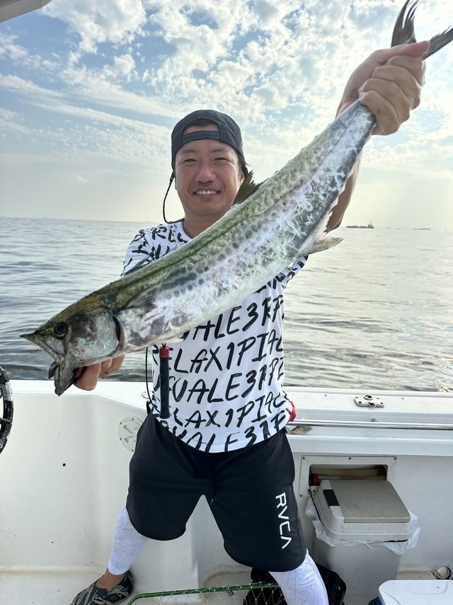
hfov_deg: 56.8
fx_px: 419
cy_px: 302
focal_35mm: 24
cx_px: 226
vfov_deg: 71.6
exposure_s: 1/4762
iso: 80
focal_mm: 6.86
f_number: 1.78
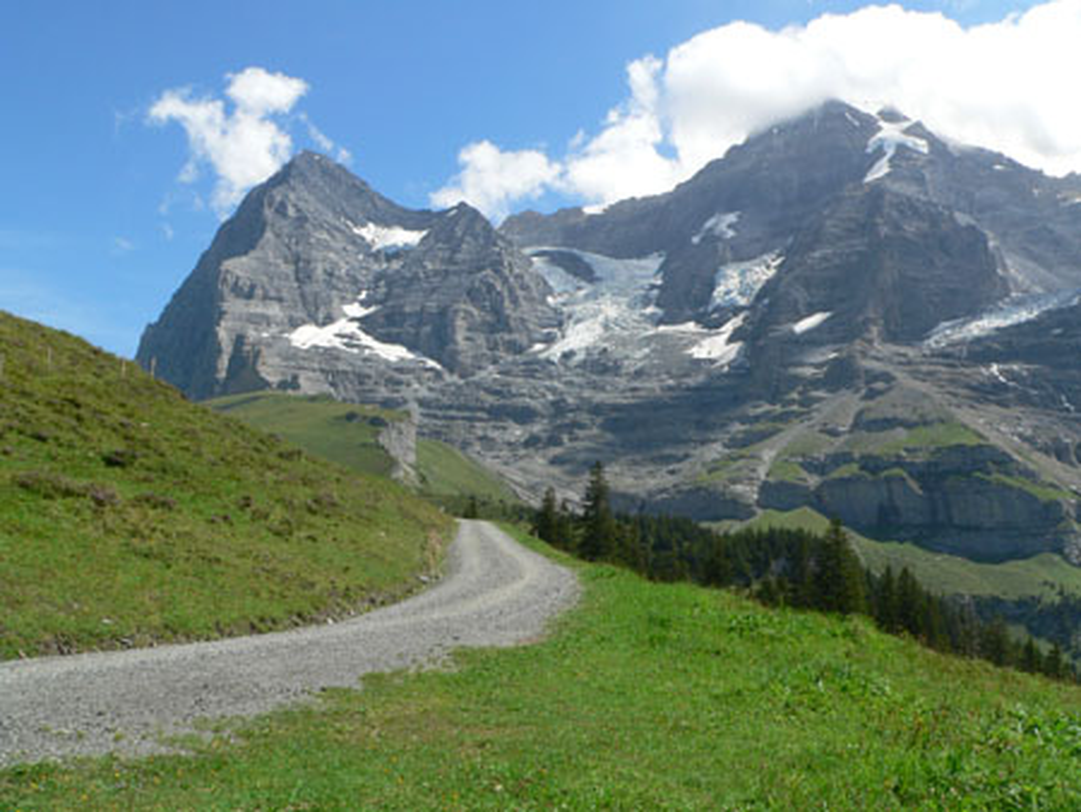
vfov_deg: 39.7
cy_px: 406
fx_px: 1125
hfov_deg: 51.3
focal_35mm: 36
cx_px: 540
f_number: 8
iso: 100
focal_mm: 6
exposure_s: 1/200
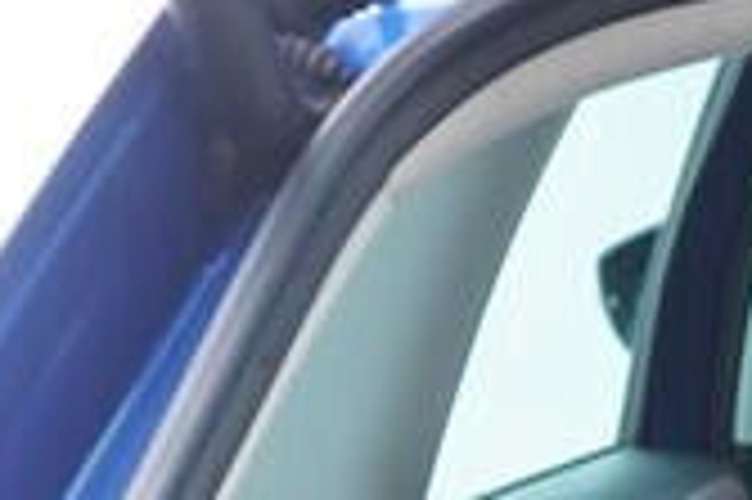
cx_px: 1680
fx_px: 4612
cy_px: 1245
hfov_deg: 8.6
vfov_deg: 5.9
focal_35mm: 221
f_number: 2.8
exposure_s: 1/40
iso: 400
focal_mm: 24
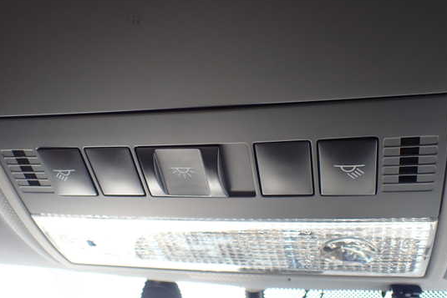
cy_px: 149
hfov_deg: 54.4
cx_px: 221
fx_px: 435
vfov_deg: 37.9
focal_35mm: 35
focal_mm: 5.4
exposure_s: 1/125
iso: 125
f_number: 2.3
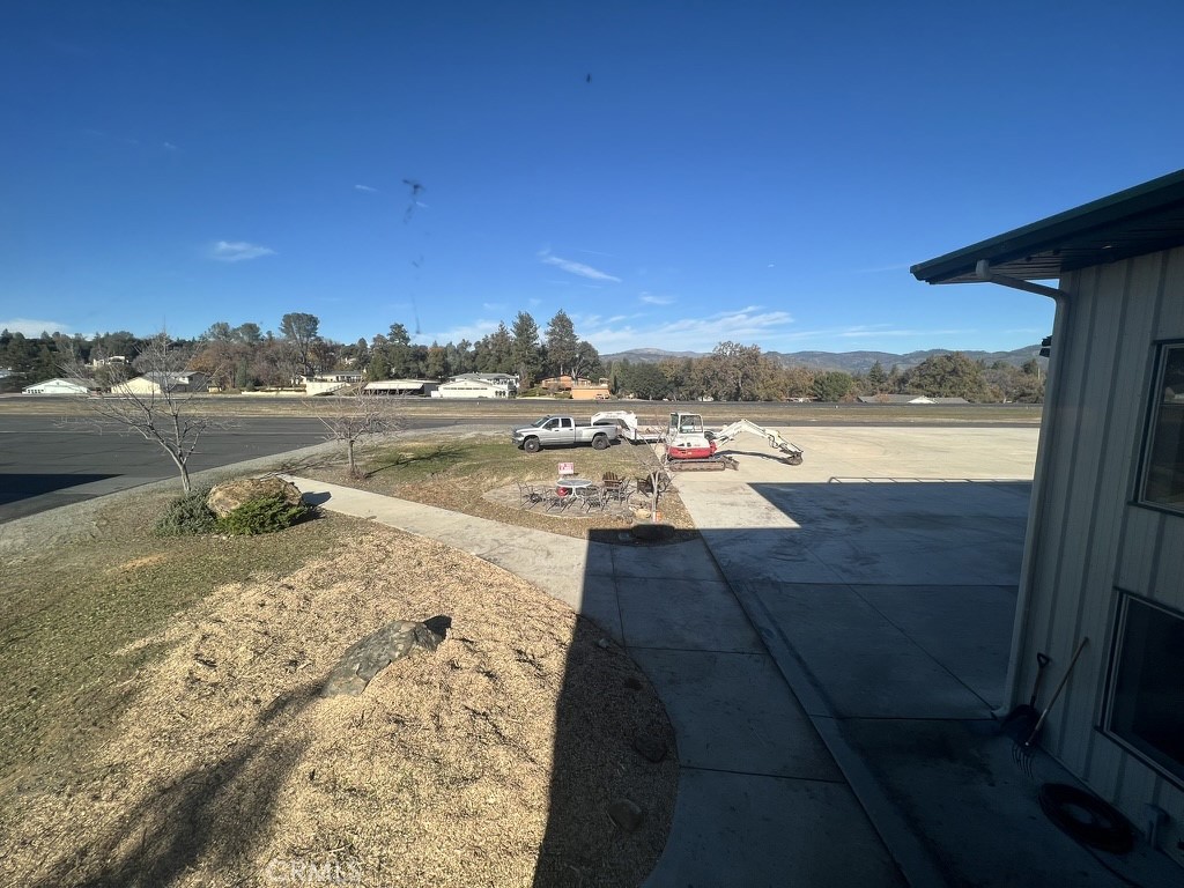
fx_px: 445
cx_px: 592
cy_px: 444
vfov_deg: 89.9
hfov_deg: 106.2
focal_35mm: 13
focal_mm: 1.57
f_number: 1.8
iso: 32
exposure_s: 1/1193
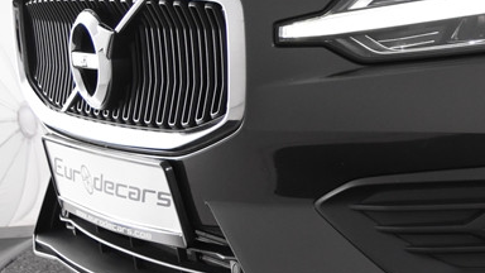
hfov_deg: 18.6
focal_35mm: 109
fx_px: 1402
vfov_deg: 11.1
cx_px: 576
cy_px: 104
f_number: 4.5
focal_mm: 26
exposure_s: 1/80
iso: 1600
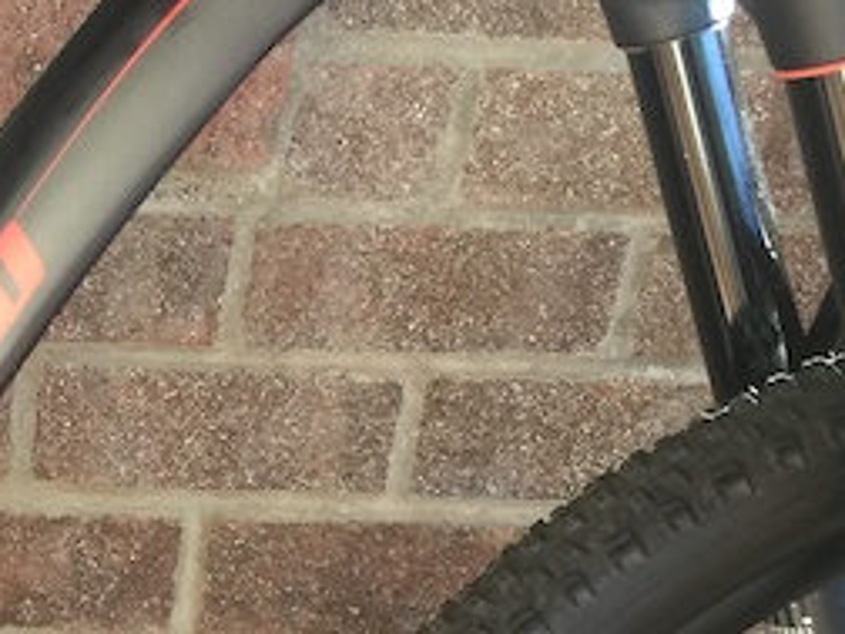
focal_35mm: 92
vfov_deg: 15.9
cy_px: 567
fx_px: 2246
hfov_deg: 19.7
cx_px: -228
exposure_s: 1/40
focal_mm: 4.15
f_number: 2.2
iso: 32
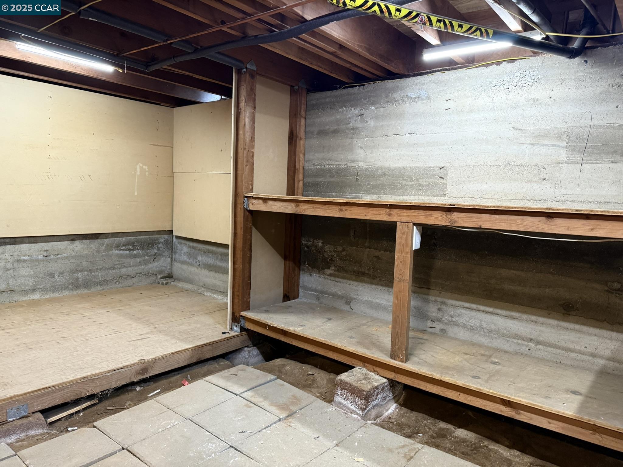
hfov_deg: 71.6
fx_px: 432
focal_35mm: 24
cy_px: 234
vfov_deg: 56.8
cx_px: 312
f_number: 1.78
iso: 320
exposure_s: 1/60
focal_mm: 6.76
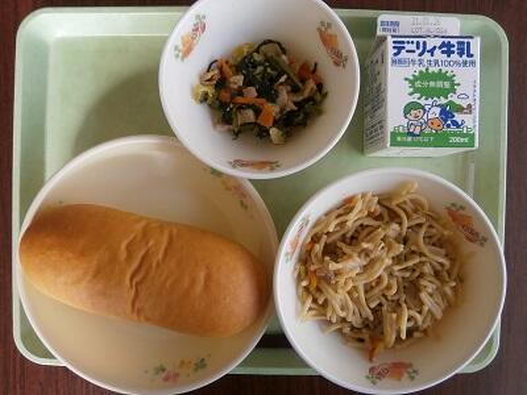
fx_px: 396
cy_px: 198
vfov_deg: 53.1
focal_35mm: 26
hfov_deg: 67.3
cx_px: 264
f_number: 2.8
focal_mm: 4.7
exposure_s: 1/40
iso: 80
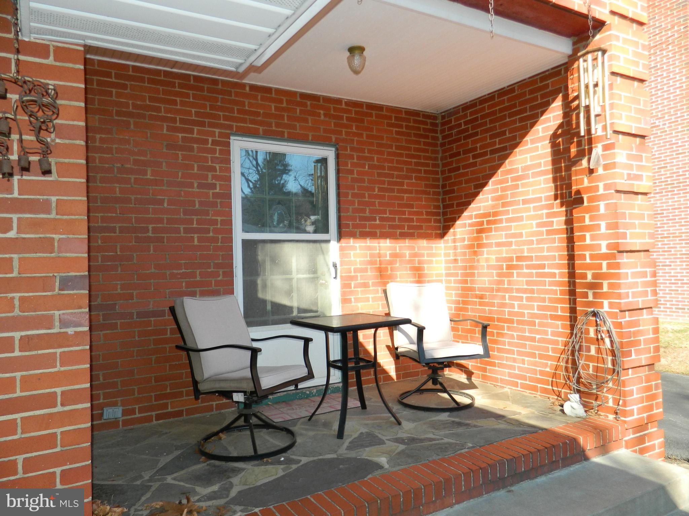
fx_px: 498
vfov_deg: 54.9
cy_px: 258
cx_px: 344
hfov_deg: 69.4
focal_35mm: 25
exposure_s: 1/320
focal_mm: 4.5
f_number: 3.1
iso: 110
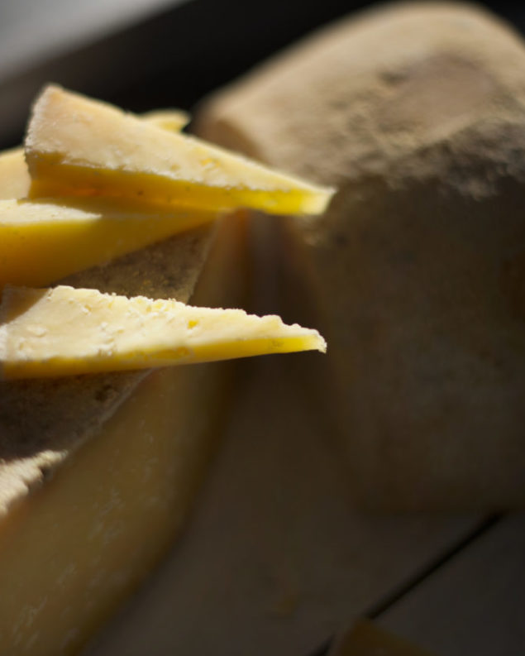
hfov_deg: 21.6
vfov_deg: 26.8
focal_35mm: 71
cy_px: 330
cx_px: 251
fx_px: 1378
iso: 50
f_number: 1.4
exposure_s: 1/4000
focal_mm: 50
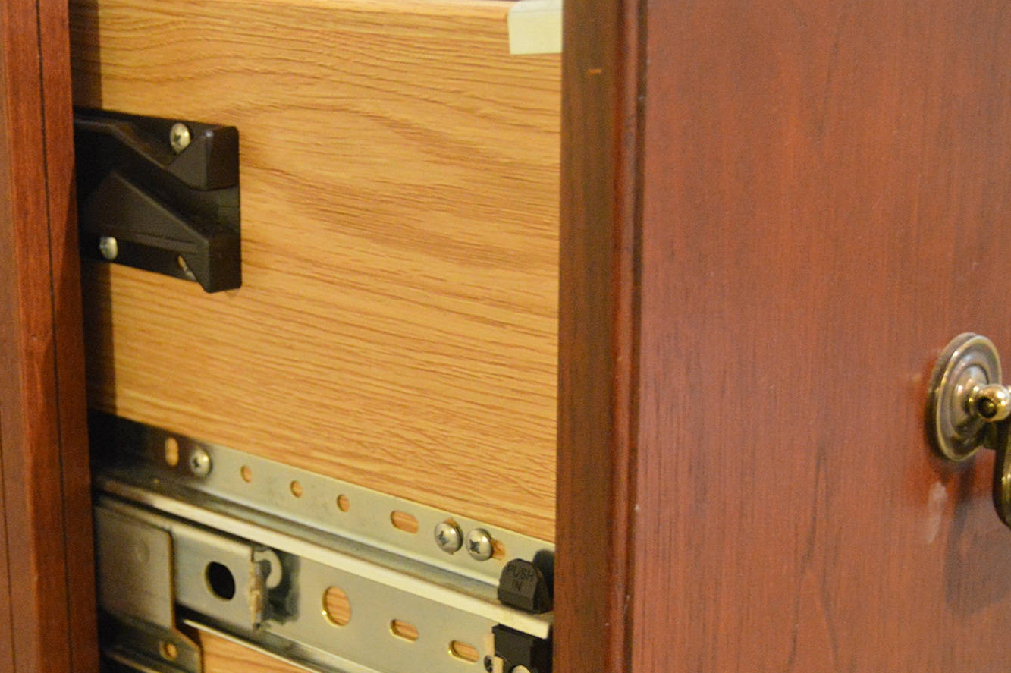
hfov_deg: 27.7
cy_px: 424
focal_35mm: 72
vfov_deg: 18.9
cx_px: 260
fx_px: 2021
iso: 3200
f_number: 4.5
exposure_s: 1/8
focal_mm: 32
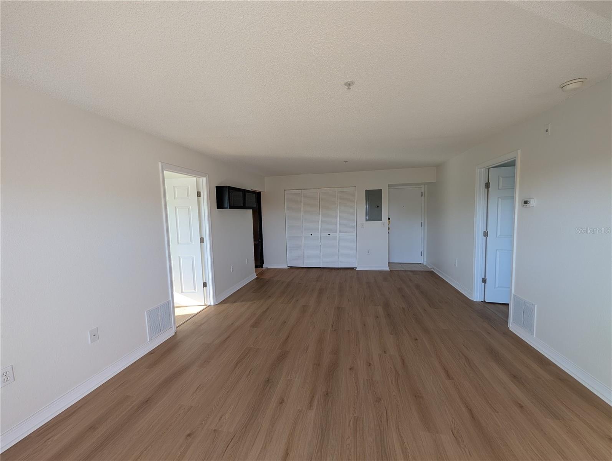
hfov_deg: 110.5
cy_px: 230
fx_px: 212
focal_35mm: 12
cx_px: 306
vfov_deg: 94.6
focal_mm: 2.02
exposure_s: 1/67.9
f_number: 1.7
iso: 54
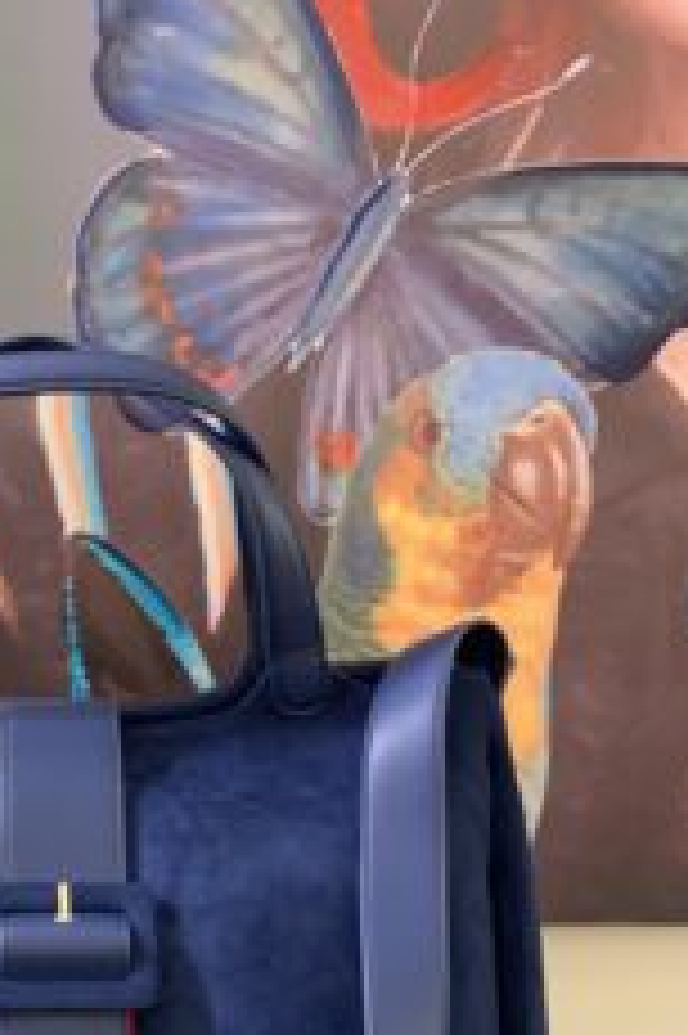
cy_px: 828
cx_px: 45
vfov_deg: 40.2
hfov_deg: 27.4
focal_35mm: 47
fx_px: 1349
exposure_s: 1/33
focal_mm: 4.25
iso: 320
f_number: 1.8
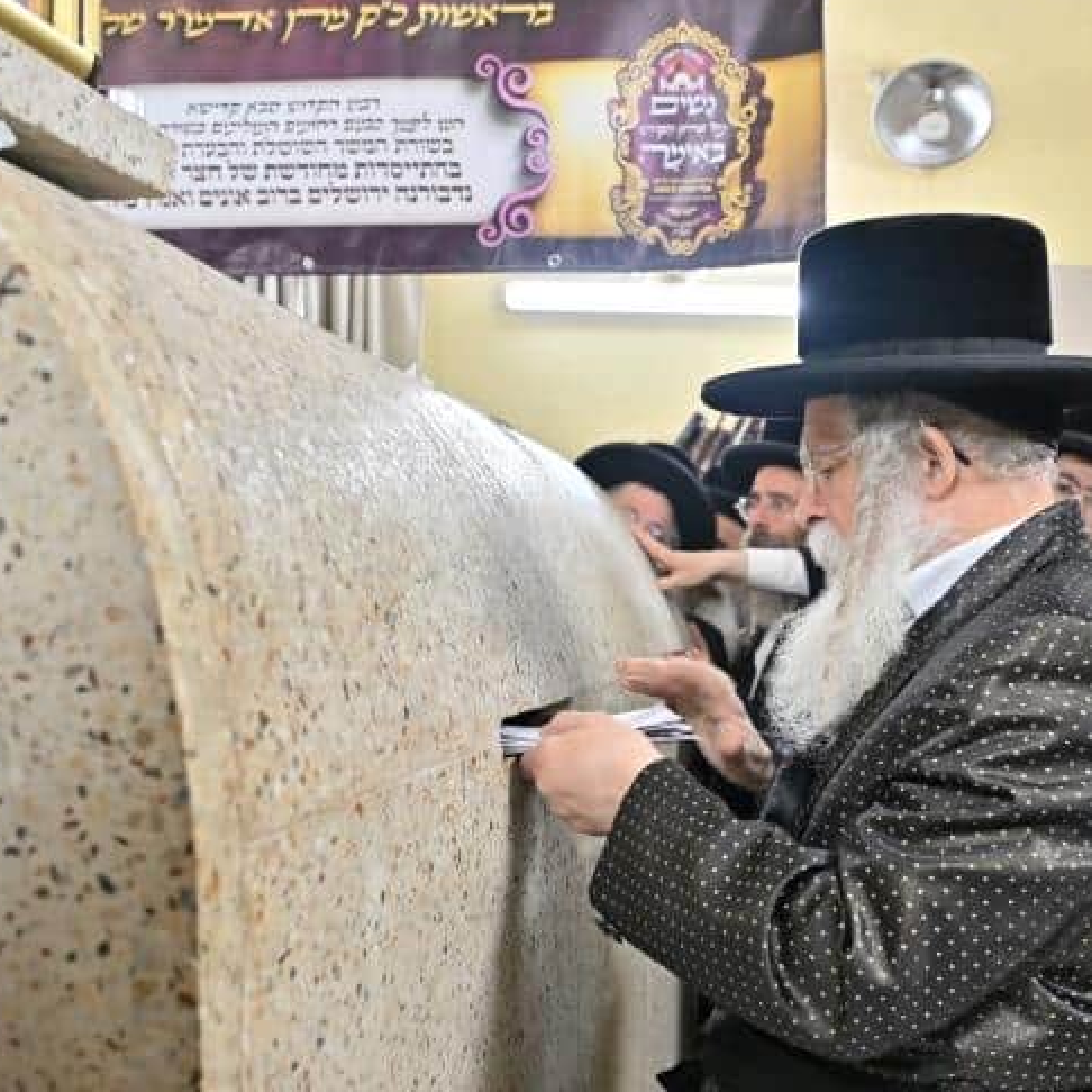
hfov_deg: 38.3
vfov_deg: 39.1
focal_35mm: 43
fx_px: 1535
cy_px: 637
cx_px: 793
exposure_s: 1/160
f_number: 4
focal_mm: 24
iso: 1250
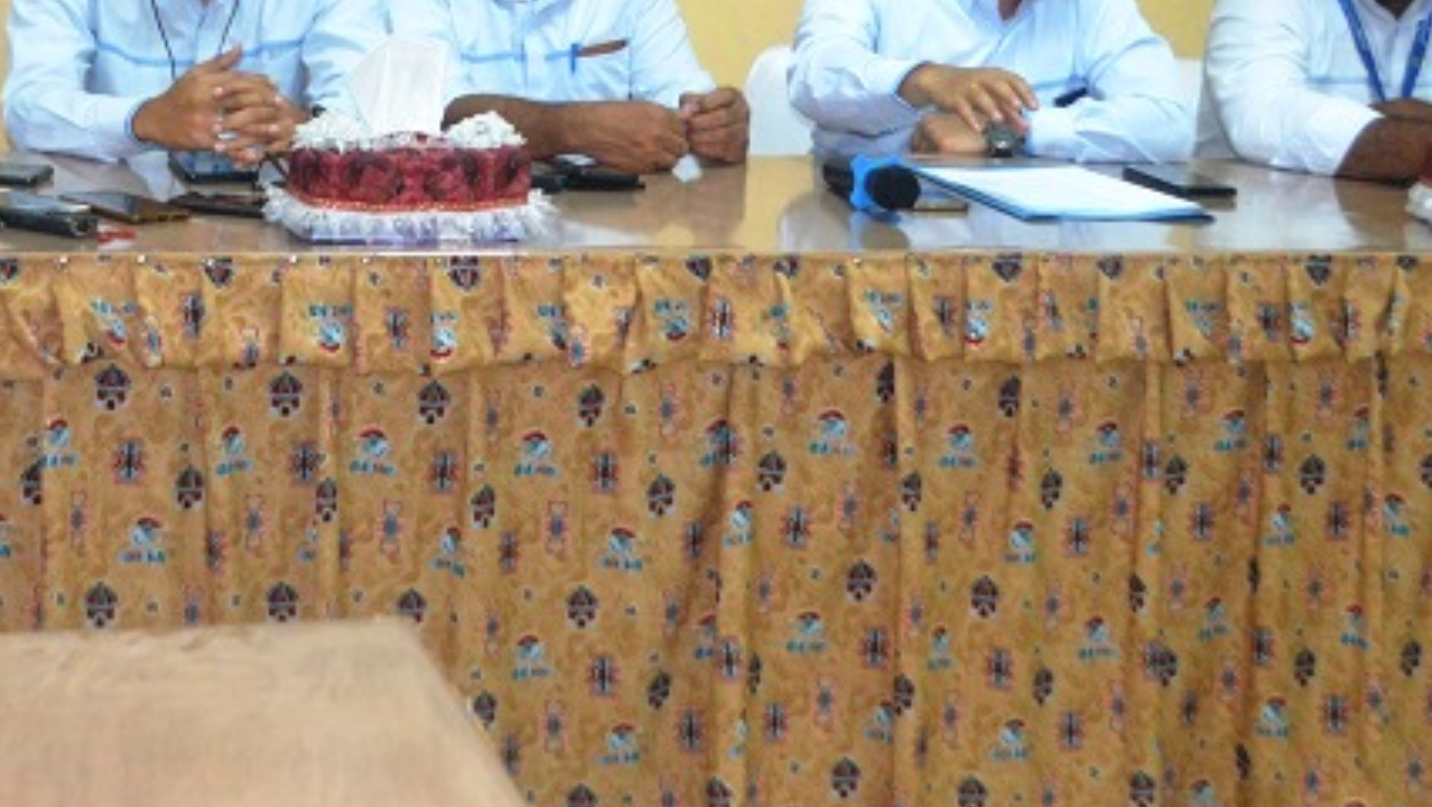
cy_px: 42
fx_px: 2583
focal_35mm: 68
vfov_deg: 17.4
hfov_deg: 30.7
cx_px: 464
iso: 1250
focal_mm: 20
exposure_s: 1/60
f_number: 3.8
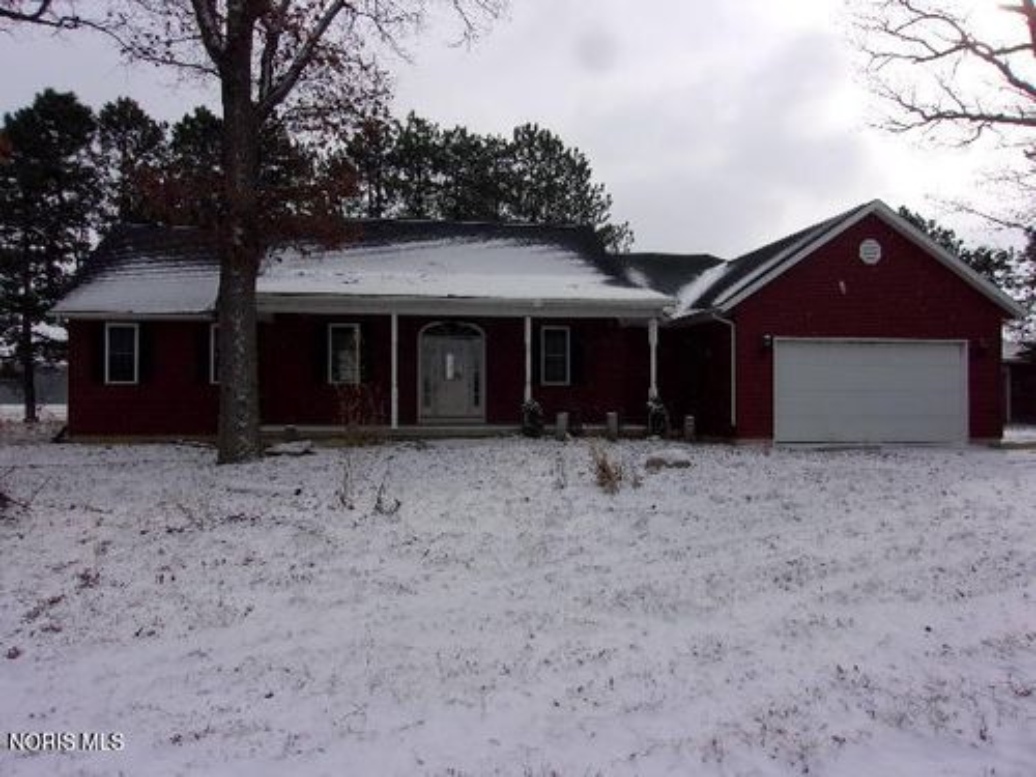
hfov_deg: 65.3
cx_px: 518
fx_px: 808
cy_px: 388
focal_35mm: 27
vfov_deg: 51.4
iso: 200
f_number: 10.4
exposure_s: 1/400
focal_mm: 4.9
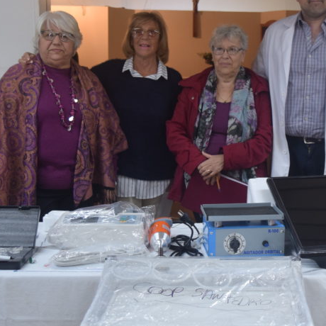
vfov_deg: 28.2
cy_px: 165
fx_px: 650
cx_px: 265
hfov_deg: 27.5
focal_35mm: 61
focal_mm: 22
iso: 800
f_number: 3.8
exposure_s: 1/60
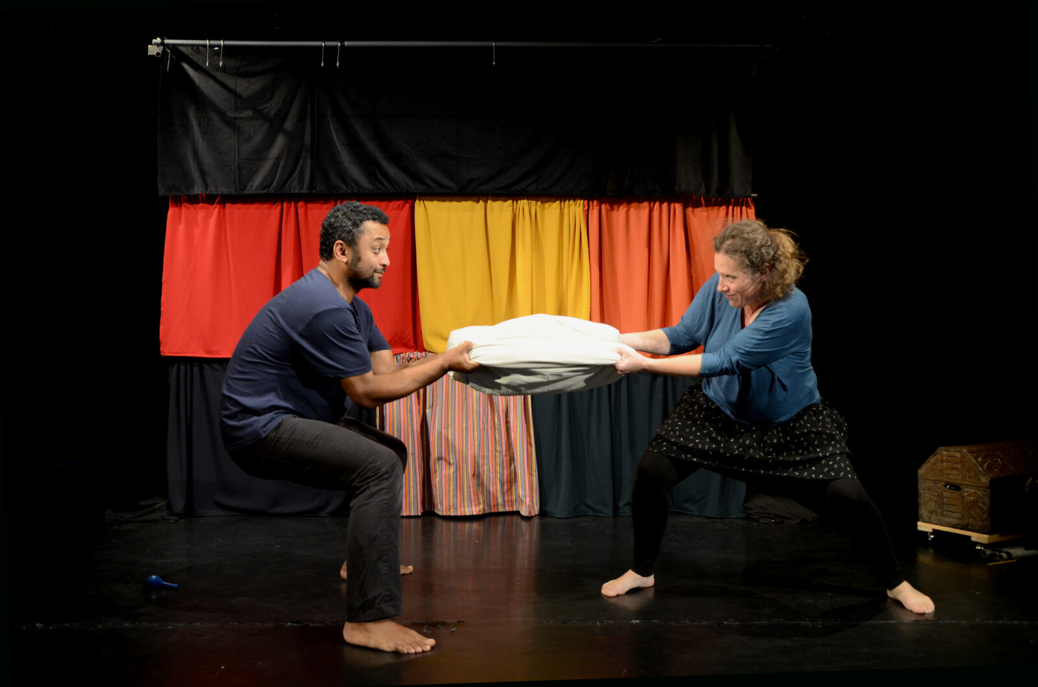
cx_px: 519
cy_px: 344
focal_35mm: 33
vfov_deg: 39.8
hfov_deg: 57.3
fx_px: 950
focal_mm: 22
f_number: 4
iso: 640
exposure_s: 1/40
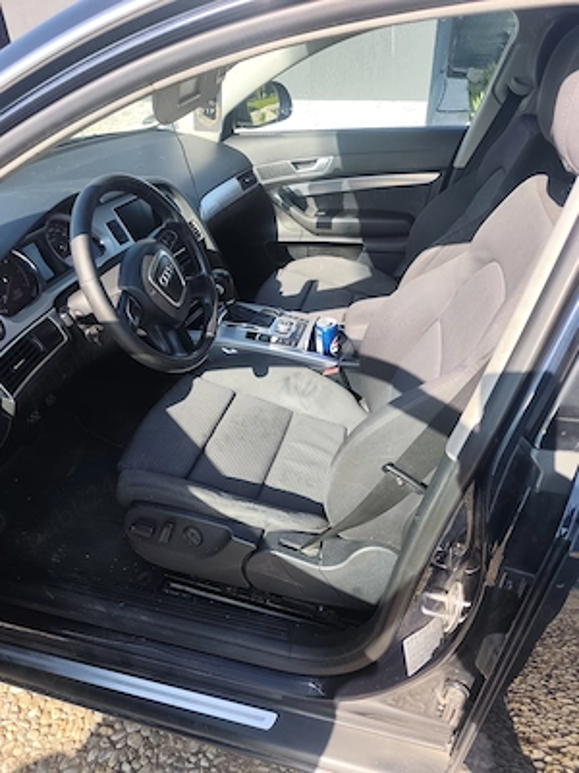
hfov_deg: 58.9
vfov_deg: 73.9
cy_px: 386
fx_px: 513
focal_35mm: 23
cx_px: 290
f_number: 1.65
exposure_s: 1/310
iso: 50
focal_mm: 6.19
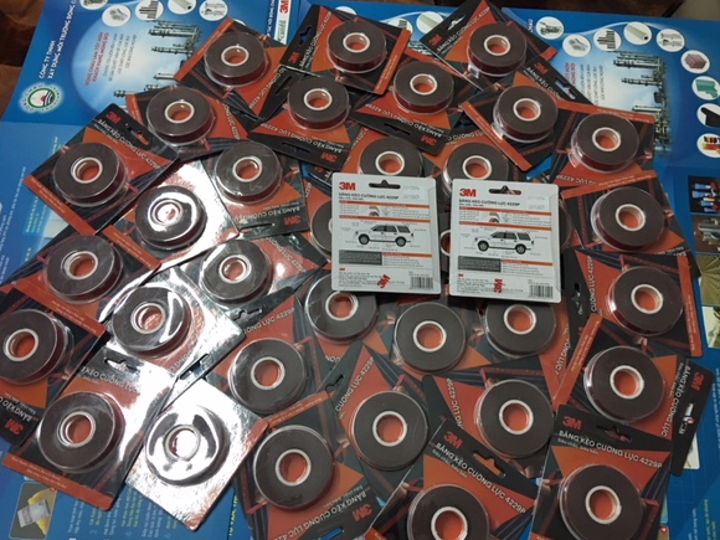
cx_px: 394
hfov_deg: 56.7
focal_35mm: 32
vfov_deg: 44.2
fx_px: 666
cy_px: 279
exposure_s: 1/17
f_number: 2.2
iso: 100
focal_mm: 4.15
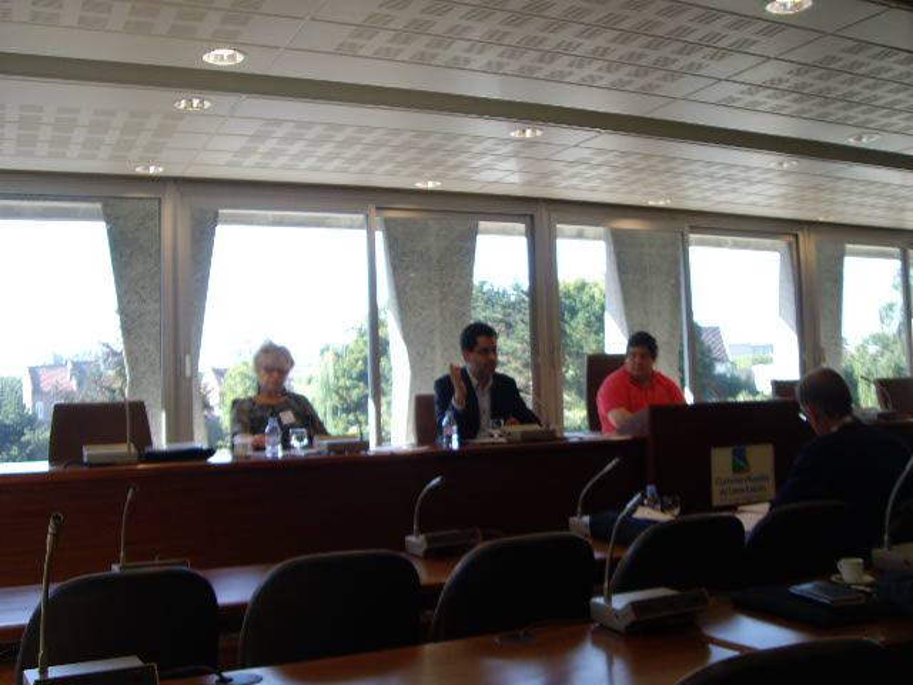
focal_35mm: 38
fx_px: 1002
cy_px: 342
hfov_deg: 49.0
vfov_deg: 37.7
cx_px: 456
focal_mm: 6.2
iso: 100
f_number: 2.7
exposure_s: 1/160
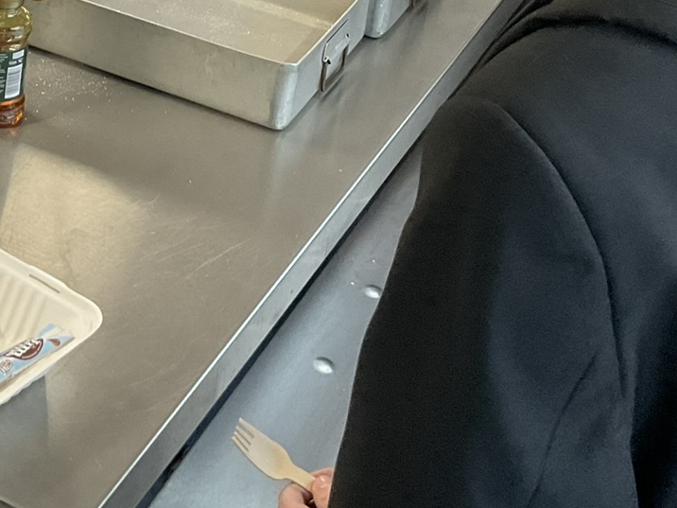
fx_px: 1623
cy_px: -207
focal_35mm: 83
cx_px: 161
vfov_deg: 16.5
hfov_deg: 23.3
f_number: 1.8
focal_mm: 3
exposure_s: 1/50
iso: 100
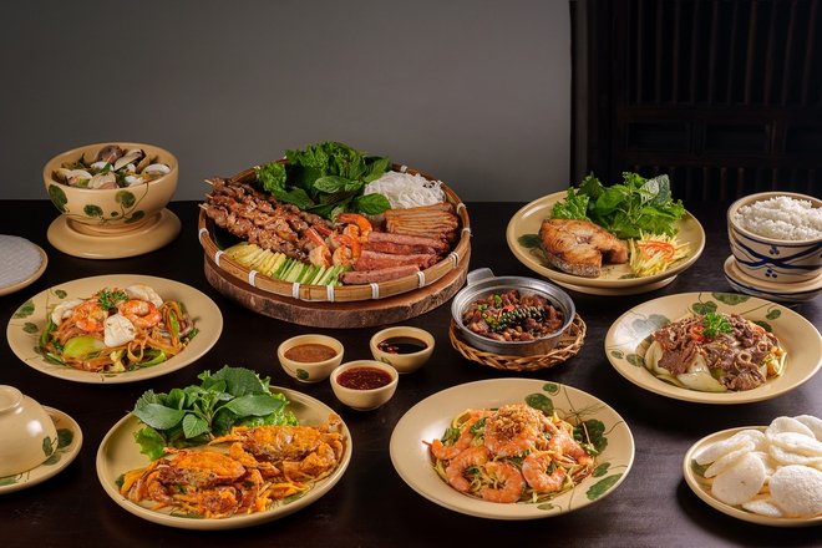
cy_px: 274
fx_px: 1598
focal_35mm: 70
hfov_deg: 28.8
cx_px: 411
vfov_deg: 19.5
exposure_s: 1/160
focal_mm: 70
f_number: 8
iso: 200
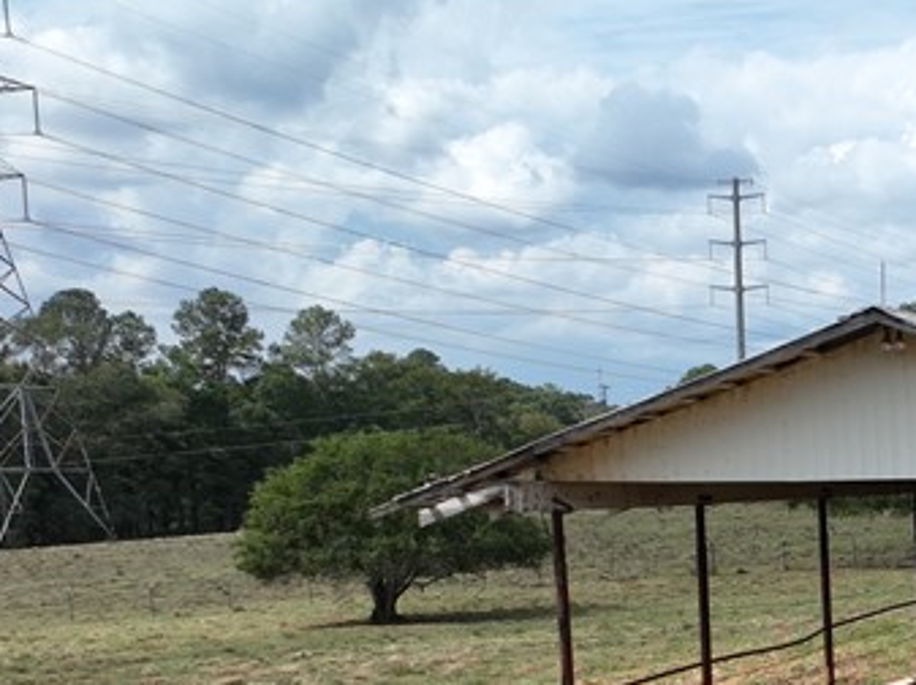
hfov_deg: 23.8
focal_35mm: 73
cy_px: 839
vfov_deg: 18.9
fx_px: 1930
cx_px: 1161
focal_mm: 12.29
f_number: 2.8
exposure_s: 1/320
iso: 110
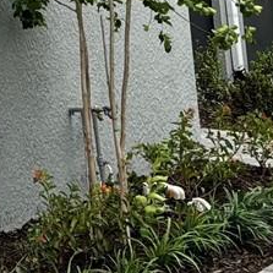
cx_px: -365
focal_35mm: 165
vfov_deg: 9.2
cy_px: -439
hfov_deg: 9.5
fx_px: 1472
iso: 50
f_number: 1.6
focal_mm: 5.96
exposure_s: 1/935
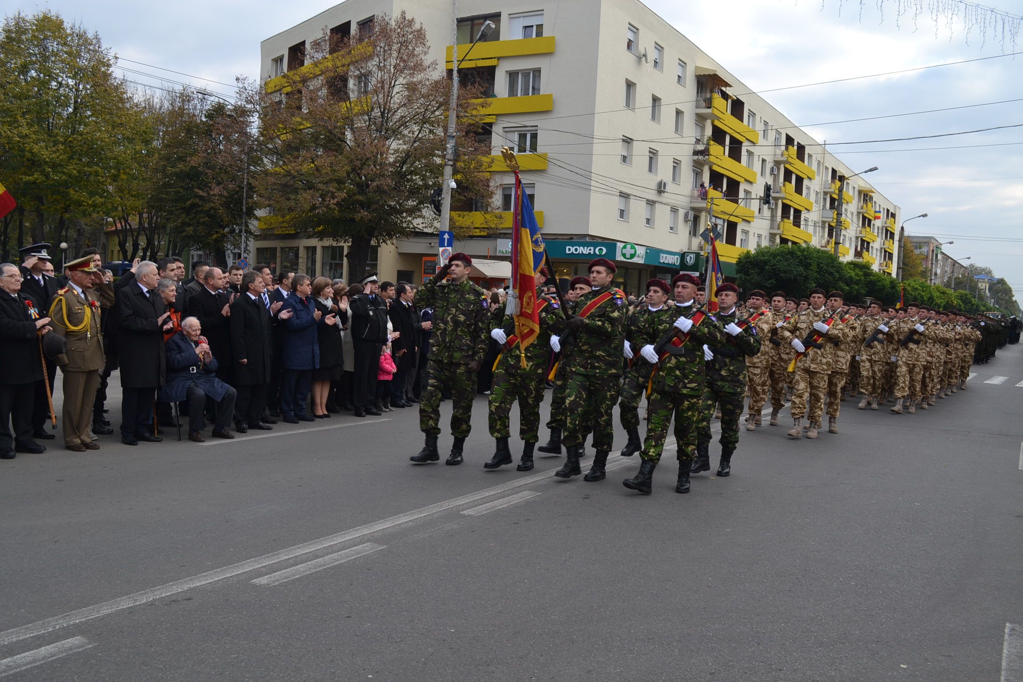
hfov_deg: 57.2
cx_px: 512
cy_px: 341
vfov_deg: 40.0
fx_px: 938
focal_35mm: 33
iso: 100
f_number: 5.6
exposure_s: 1/125
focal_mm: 22
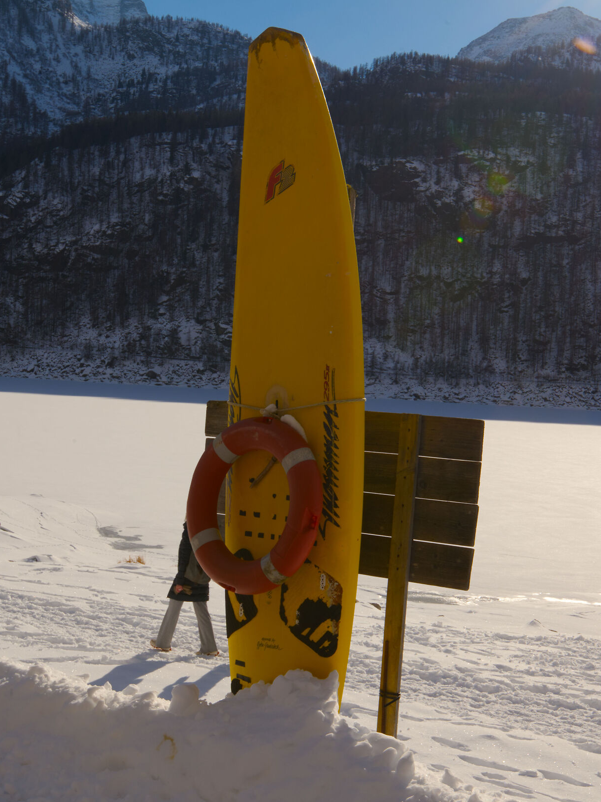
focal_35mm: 50
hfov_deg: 29.1
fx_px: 1158
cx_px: 335
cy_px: 425
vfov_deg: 38.2
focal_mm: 35
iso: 200
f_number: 22
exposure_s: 1/160
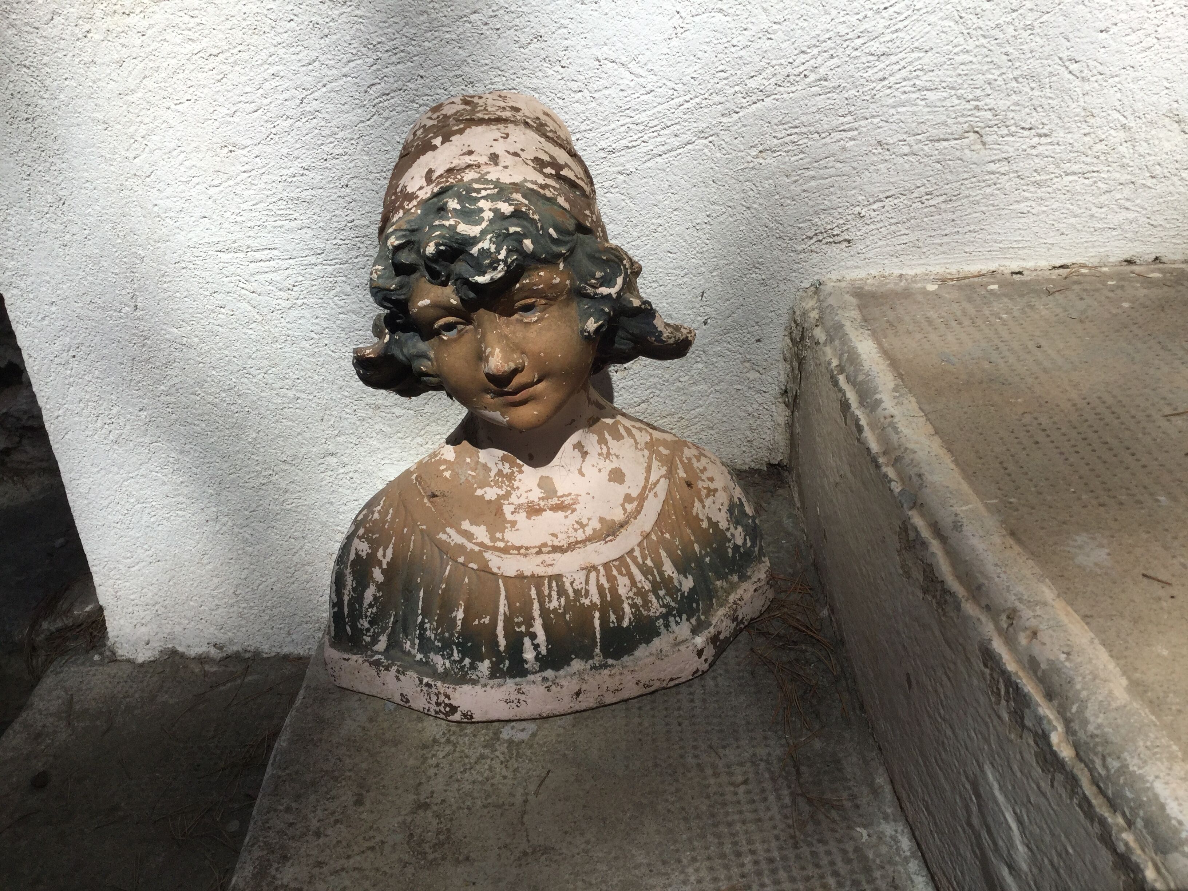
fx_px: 1064
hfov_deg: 58.4
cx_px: 594
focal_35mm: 31
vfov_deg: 45.4
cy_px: 446
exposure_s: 1/2146
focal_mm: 3.3
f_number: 2.4
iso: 25
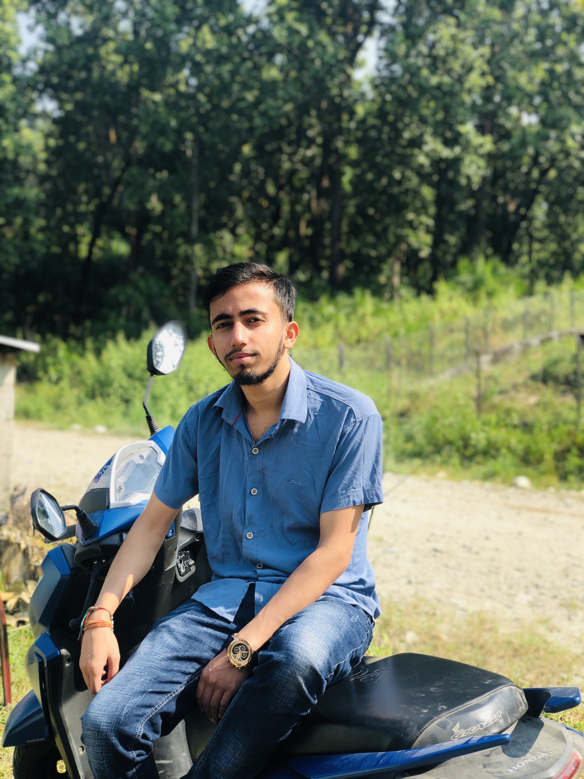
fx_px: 1170
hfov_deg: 28.0
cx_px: 292
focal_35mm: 52
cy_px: 390
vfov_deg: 36.8
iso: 16
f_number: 2.4
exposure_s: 1/510
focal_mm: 6
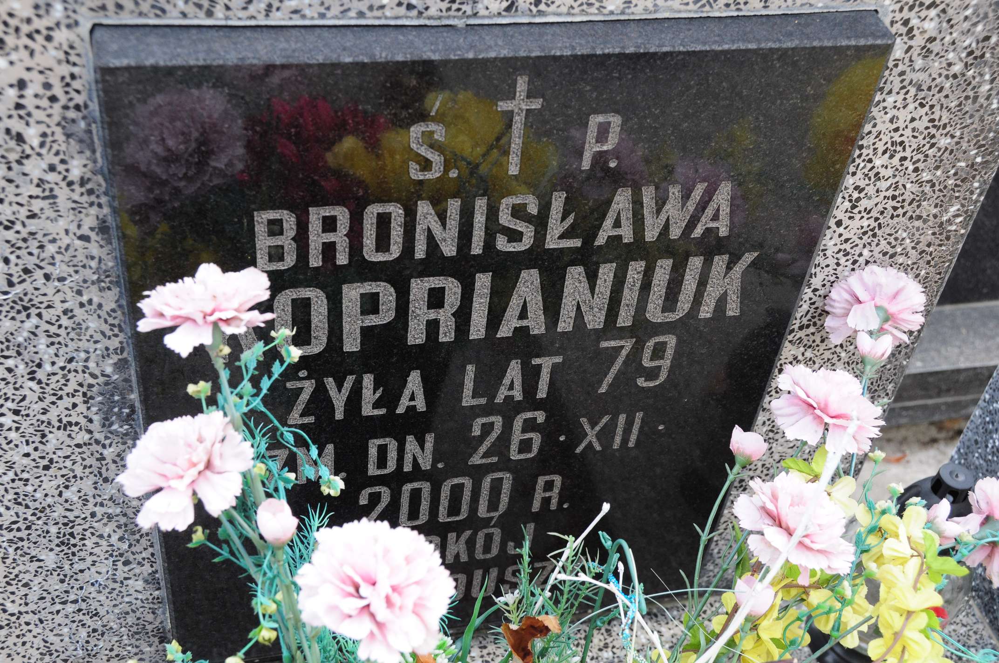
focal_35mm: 44
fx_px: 1206
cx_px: 500
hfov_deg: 45.0
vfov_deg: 30.8
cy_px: 332
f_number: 7.1
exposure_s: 1/160
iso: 500
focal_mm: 29
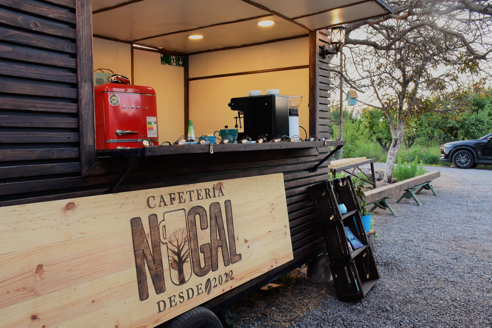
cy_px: 164
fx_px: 451
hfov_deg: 57.2
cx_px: 246
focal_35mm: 33
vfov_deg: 40.0
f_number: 8
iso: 400
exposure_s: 1/50
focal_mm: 22
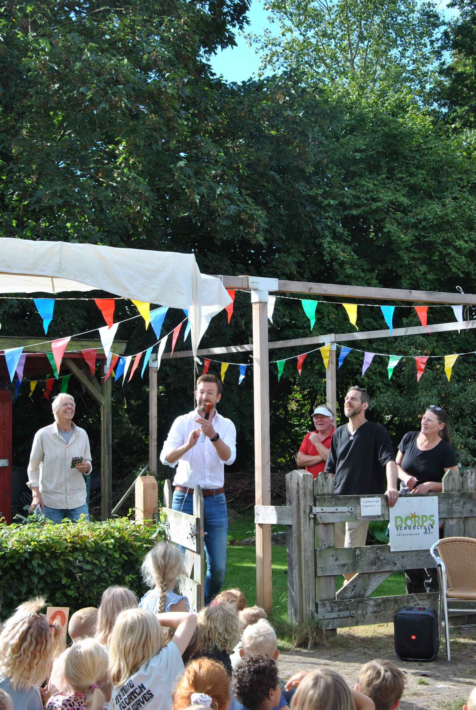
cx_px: 238
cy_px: 355
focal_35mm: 63
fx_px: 1246
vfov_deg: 31.9
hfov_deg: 21.6
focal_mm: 42
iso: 100
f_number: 6.3
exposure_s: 1/160
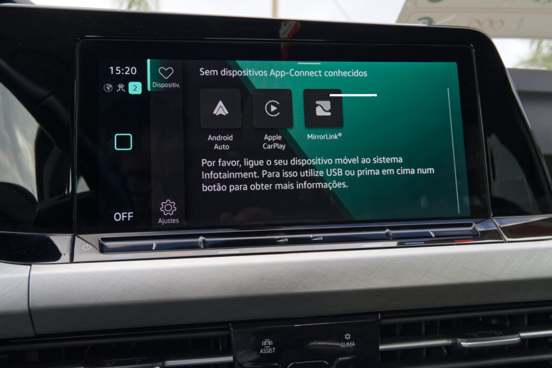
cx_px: 276
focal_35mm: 32
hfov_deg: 58.7
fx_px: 491
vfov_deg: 41.1
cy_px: 184
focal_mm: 21.5
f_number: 8
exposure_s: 1/180
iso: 2000
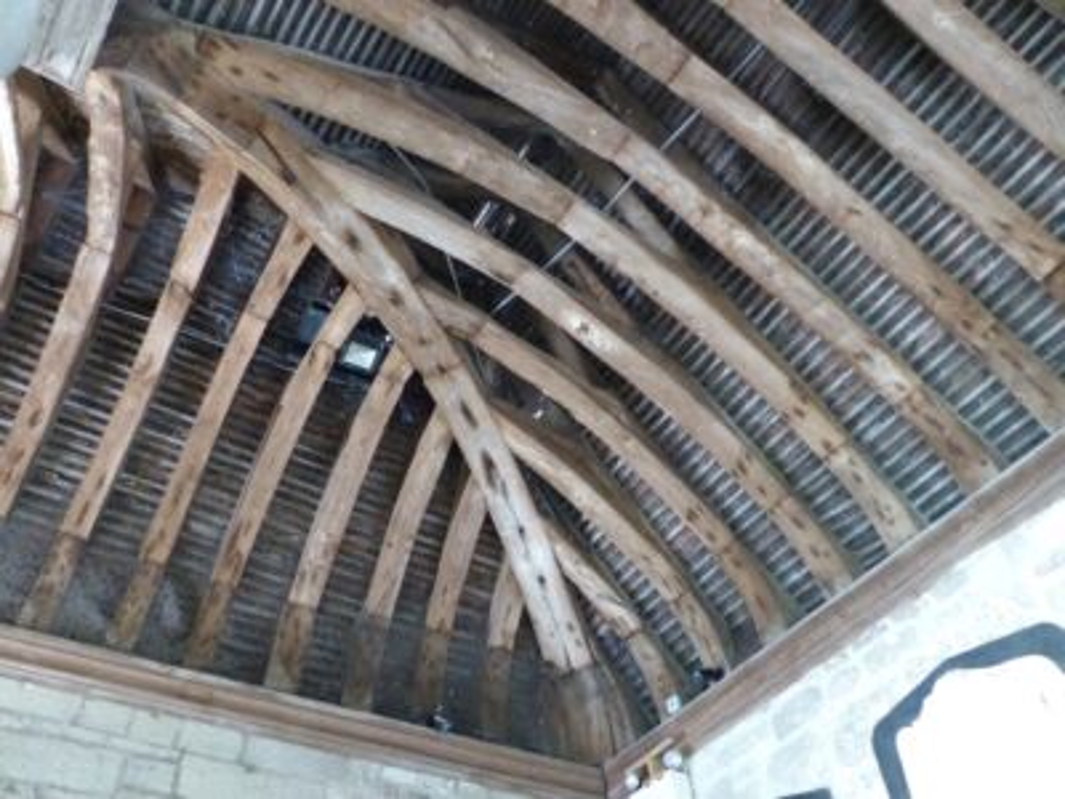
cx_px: 532
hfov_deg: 67.3
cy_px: 400
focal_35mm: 26
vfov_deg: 53.1
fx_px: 800
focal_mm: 4.5
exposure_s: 1/40
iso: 800
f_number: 2.8
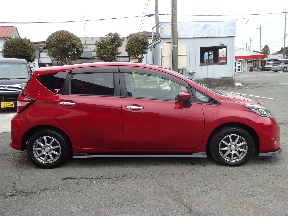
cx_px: 144
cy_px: 108
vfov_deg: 46.8
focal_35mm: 30
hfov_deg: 60.0
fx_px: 250
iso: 125
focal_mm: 5.5
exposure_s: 1/60
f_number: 3.3
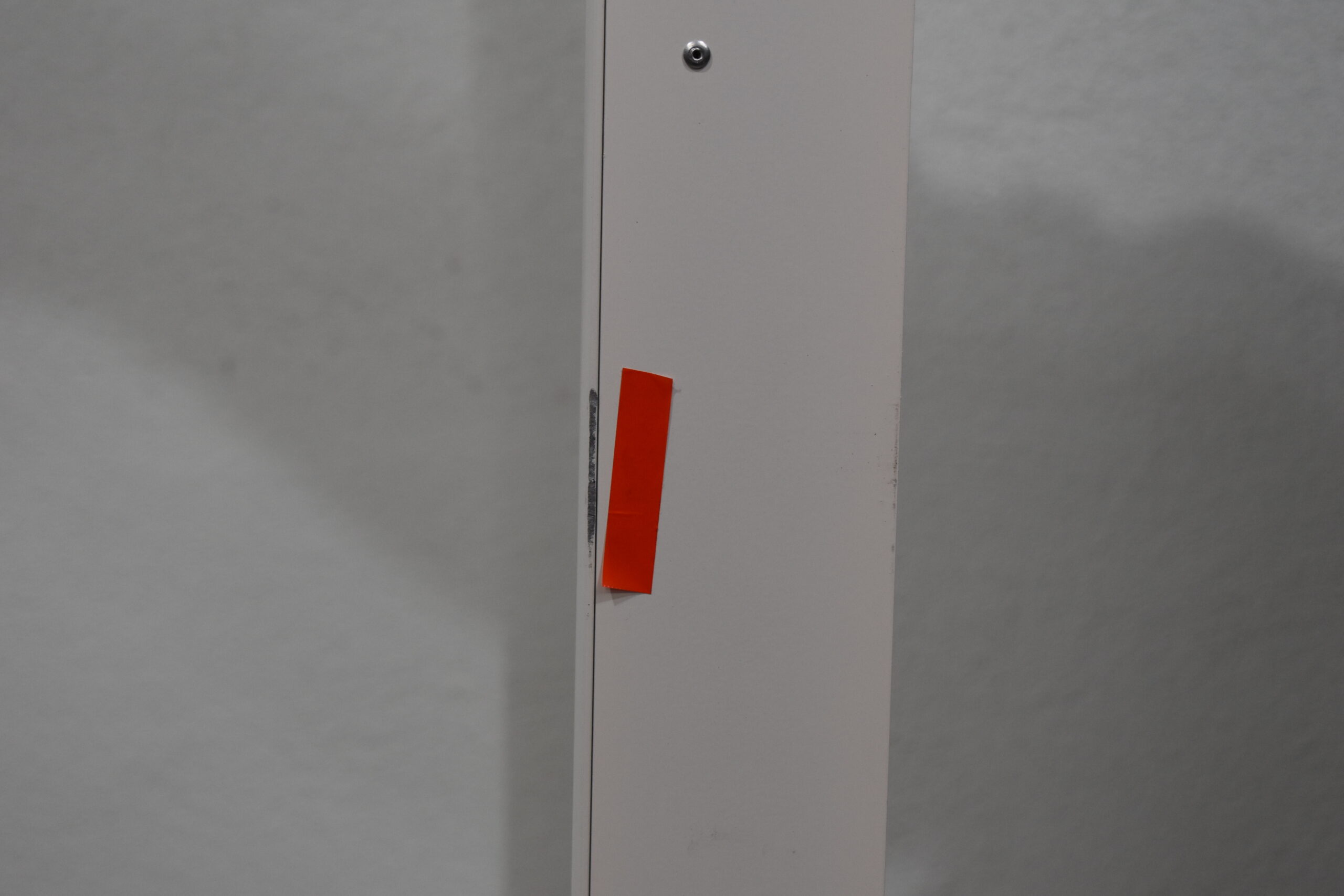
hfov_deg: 24.6
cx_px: 672
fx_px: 3080
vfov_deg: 16.6
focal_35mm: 82
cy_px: 448
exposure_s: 1/250
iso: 800
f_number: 5.6
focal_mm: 55
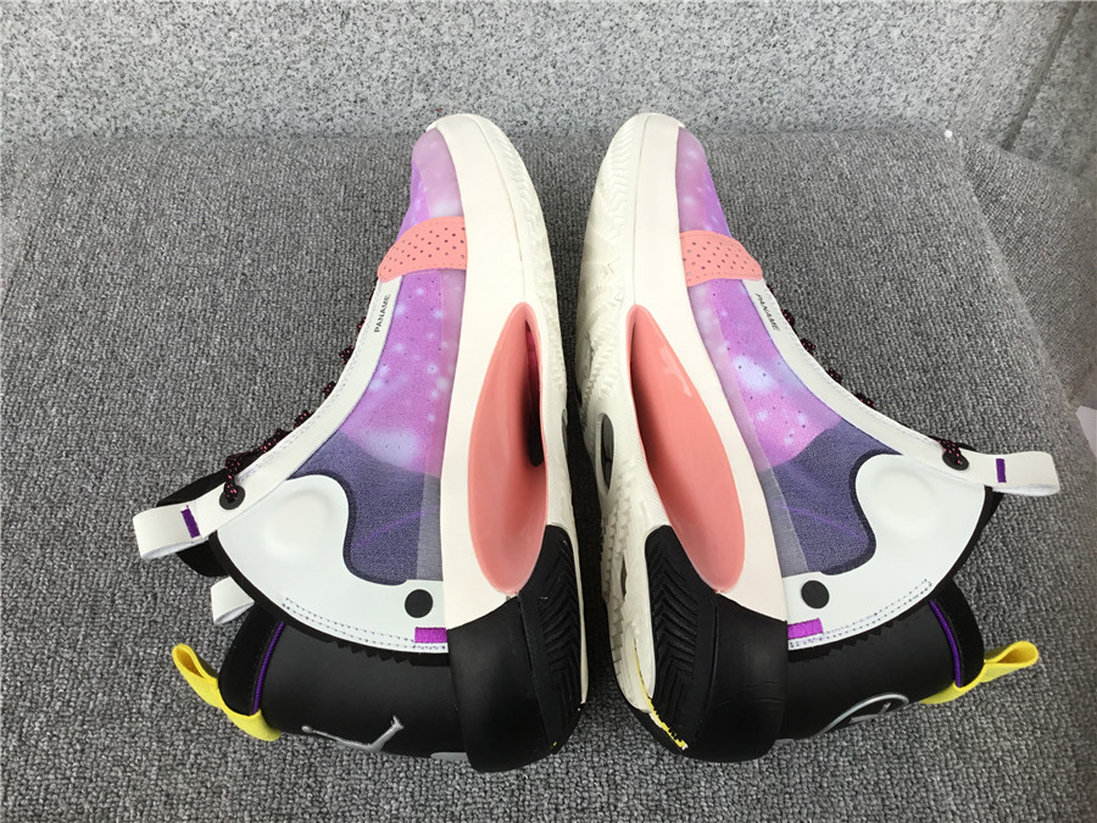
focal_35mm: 31
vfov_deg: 45.4
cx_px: 548
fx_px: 982
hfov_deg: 58.4
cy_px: 412
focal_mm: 3.3
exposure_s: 1/100
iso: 32
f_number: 2.4
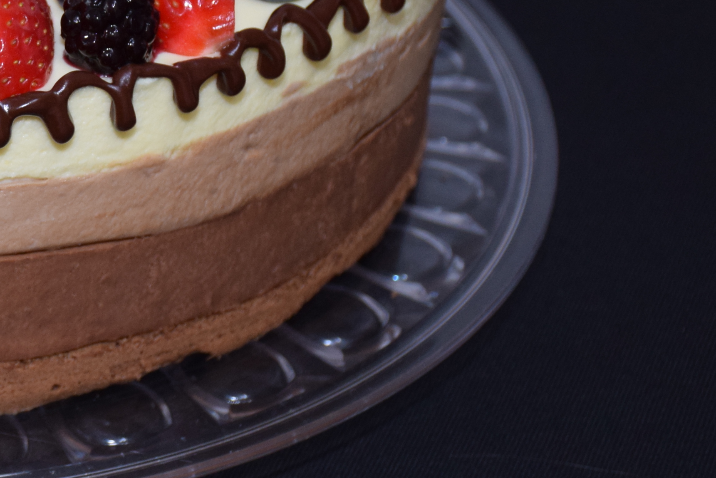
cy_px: 21
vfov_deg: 7.8
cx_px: -134
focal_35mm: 176
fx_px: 3508
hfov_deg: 11.4
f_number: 4.5
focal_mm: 45
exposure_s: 1/60
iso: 800
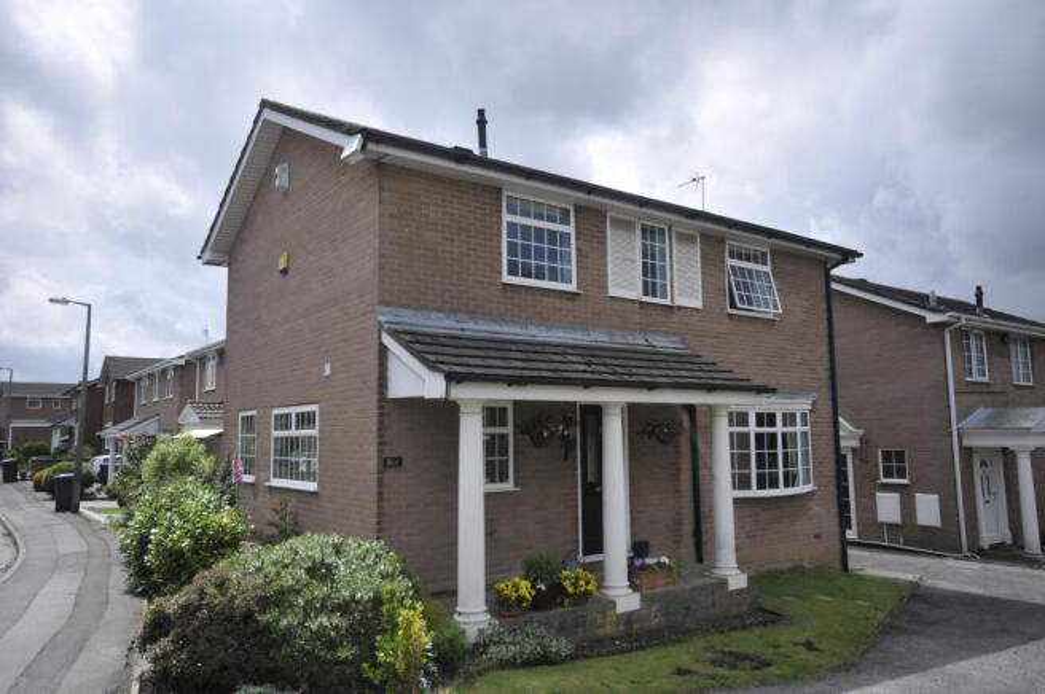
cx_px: 522
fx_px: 783
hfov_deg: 67.4
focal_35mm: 27
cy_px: 347
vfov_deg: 47.8
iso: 200
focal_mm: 18
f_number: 7.1
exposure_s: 1/200
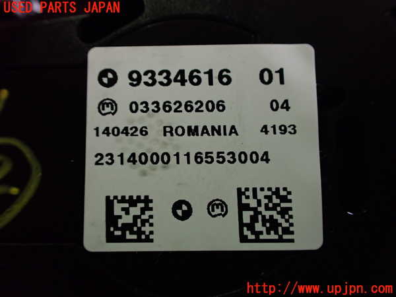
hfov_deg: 60.0
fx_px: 343
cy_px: 148
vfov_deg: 46.8
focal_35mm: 30
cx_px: 198
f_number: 2.3
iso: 500
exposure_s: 1/125
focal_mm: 5.4
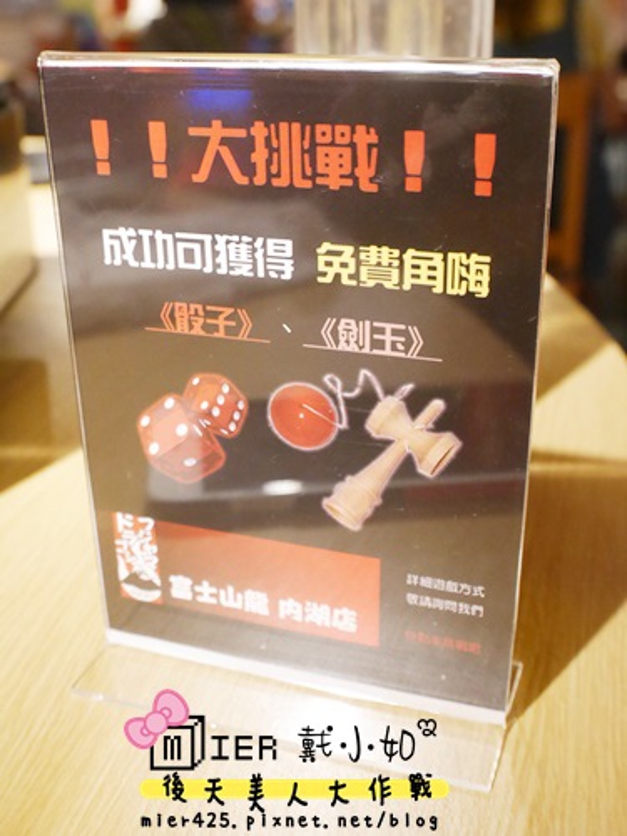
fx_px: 1208
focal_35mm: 50
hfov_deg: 29.1
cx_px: 314
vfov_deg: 38.2
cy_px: 418
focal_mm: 25
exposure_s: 1/30
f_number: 5.1
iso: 3200
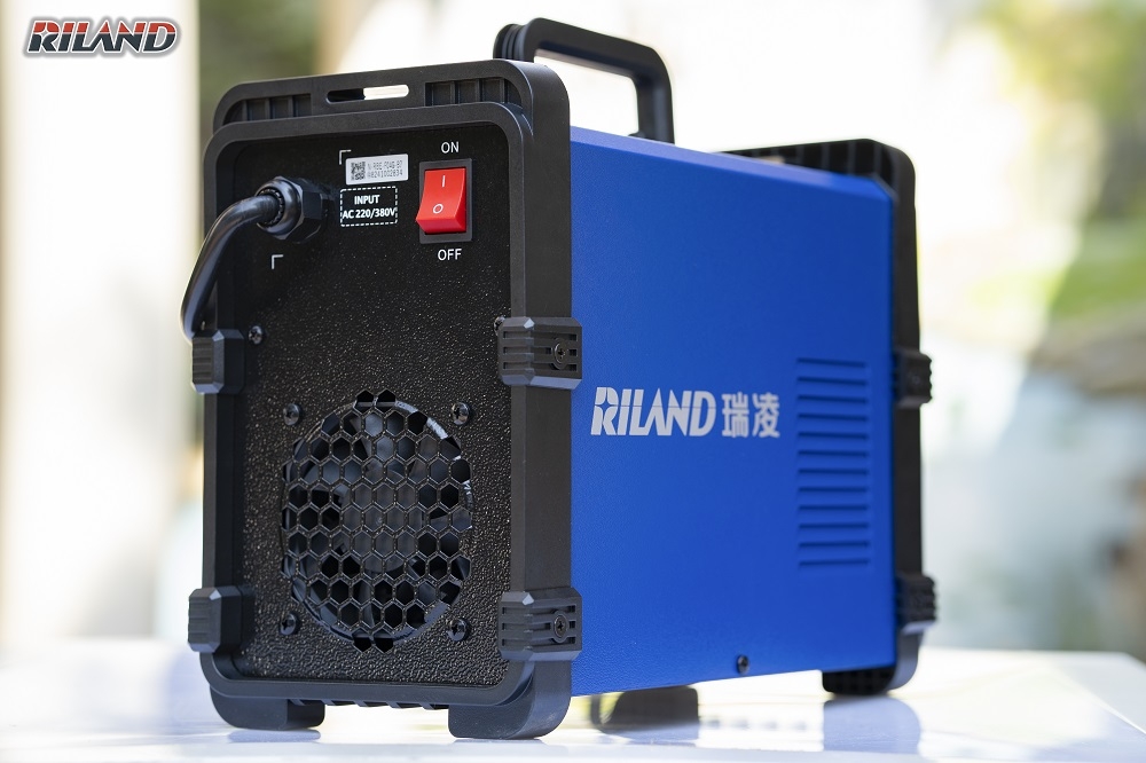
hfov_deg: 24.2
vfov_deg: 16.3
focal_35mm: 84
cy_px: 382
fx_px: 2673
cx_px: 573
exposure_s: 1/250
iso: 100
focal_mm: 56
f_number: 2.8
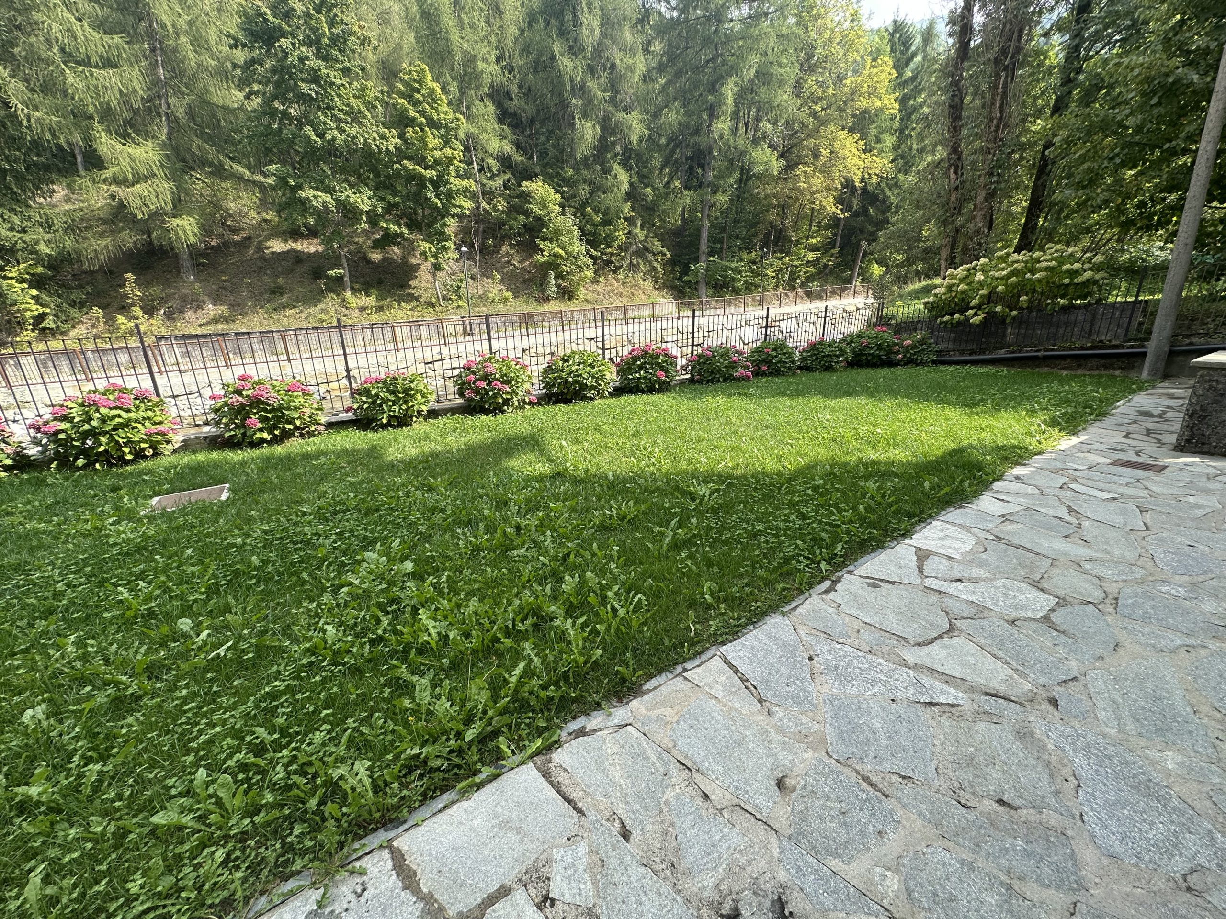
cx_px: 613
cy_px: 460
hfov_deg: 102.1
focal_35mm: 14
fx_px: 496
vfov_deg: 85.7
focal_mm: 2.22
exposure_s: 1/543
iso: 40
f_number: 2.2
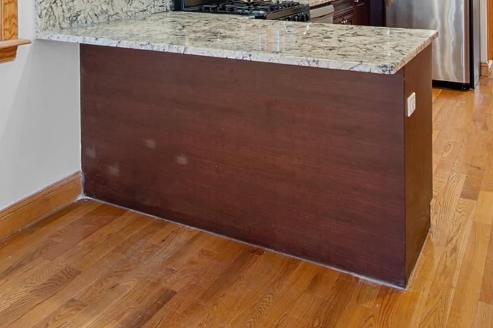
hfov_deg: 49.3
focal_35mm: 39
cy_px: -45
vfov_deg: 30.2
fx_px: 534
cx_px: 201
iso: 100
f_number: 9
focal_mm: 10
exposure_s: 1.6
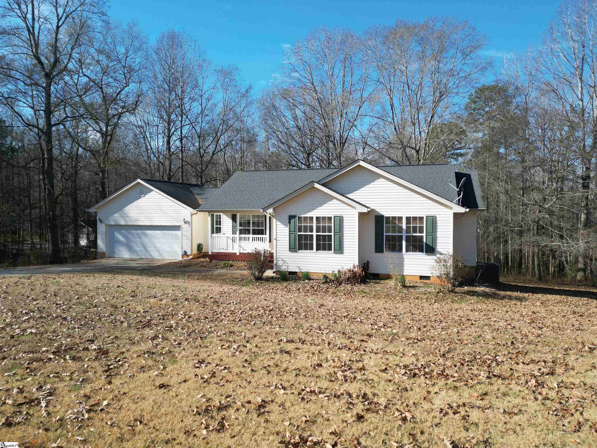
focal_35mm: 24
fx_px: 414
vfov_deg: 56.8
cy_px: 224
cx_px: 298
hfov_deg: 71.6
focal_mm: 6.72
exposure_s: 1/2000
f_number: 1.7
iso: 130
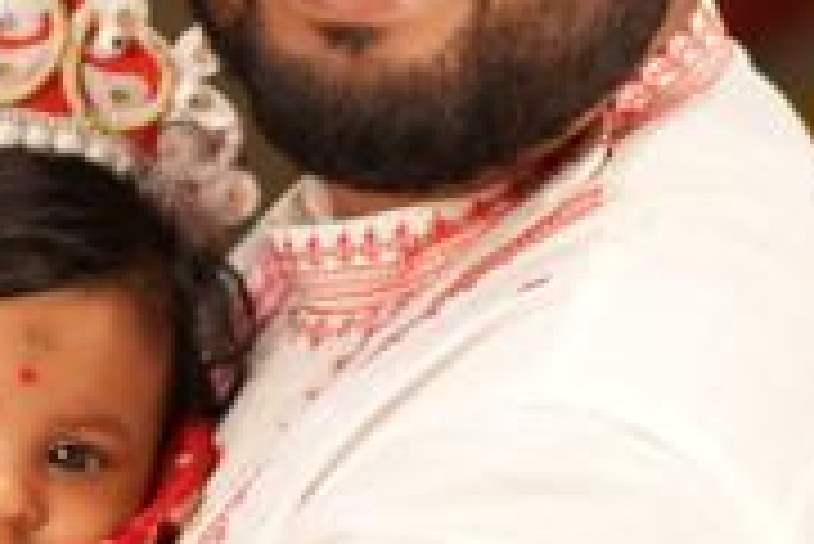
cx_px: -274
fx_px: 5046
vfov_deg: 6.2
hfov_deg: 9.1
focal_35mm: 223
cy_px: 566
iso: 125
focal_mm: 35
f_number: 1.4
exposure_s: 1/125
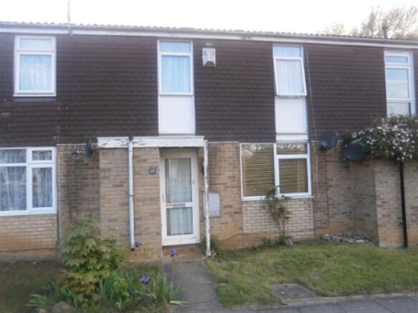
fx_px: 314
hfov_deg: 67.3
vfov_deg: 53.0
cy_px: 156
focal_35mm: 26
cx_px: 209
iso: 80
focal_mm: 4.7
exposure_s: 1/80
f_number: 2.8
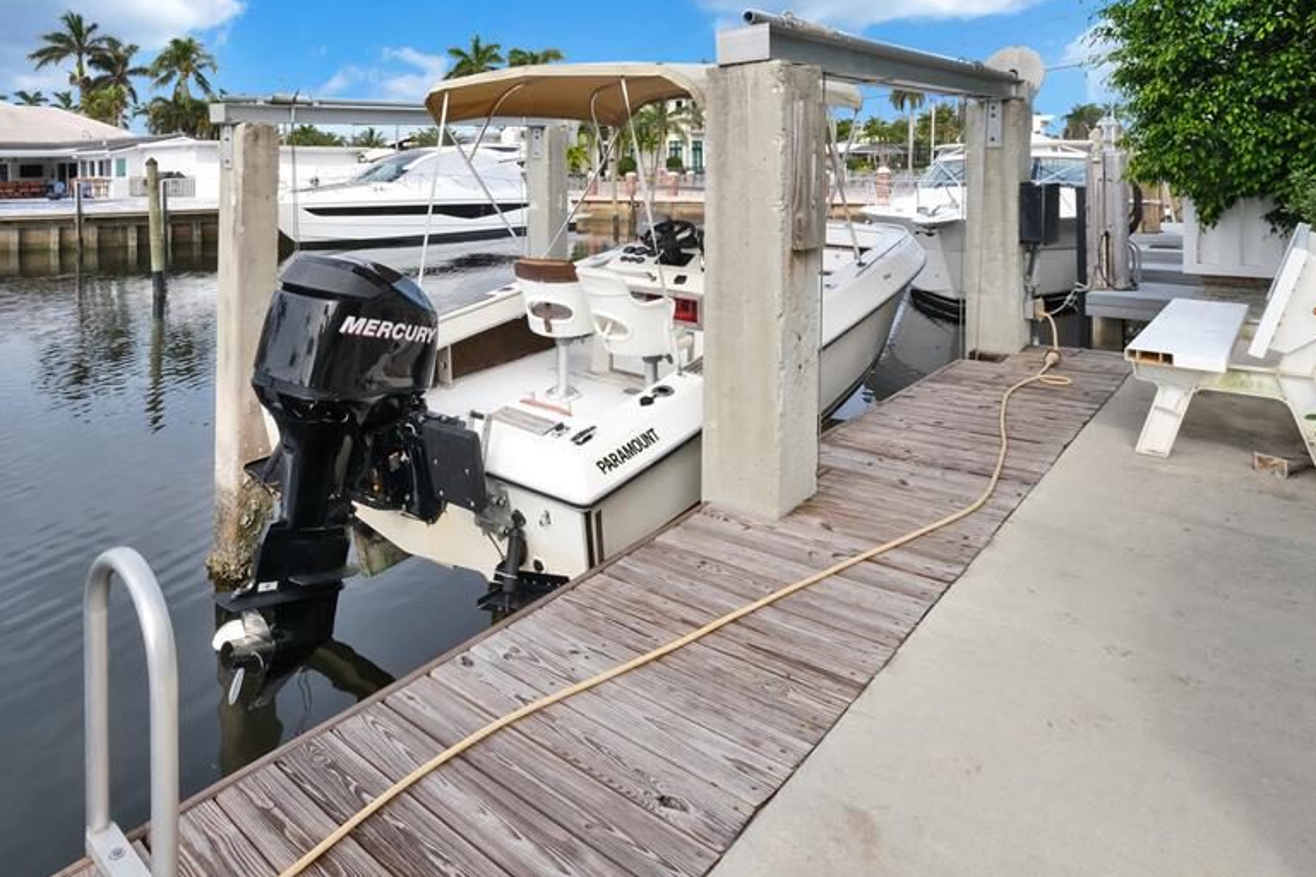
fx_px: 731
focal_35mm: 20
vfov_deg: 60.6
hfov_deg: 82.4
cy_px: 300
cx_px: 492
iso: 320
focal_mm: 10
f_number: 11
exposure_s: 1/160
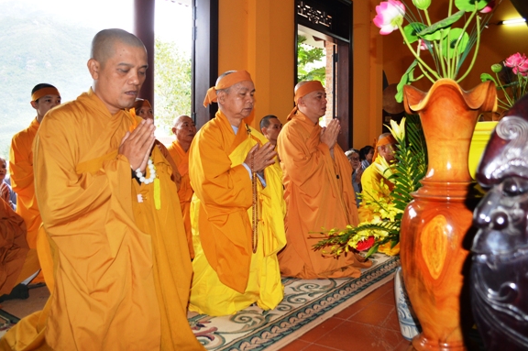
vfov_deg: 43.5
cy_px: 158
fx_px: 440
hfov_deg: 61.9
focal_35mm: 30
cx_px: 277
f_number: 4
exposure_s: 1/80
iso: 400
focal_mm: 18
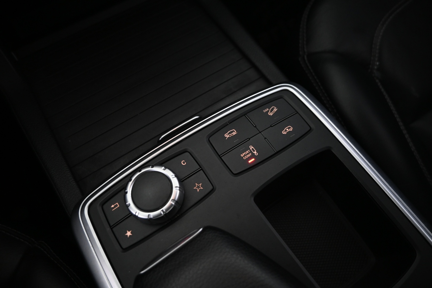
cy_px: 144
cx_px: 216
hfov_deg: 73.7
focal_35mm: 24
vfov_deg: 53.1
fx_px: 288
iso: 1600
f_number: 3.5
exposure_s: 1/13
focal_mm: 16
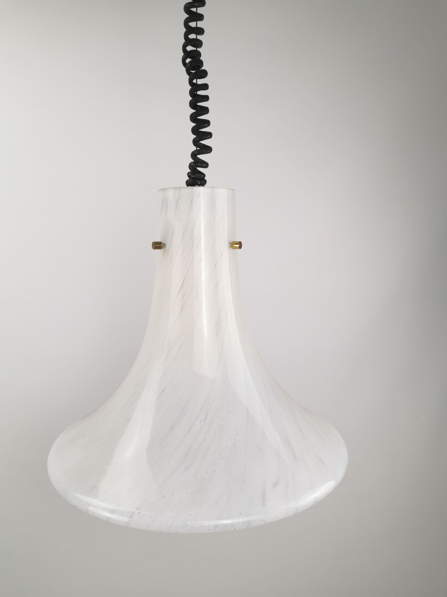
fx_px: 465
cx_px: 224
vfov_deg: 65.3
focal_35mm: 27
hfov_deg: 51.4
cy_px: 298
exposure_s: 1/100
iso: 50
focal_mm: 5.56
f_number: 1.6
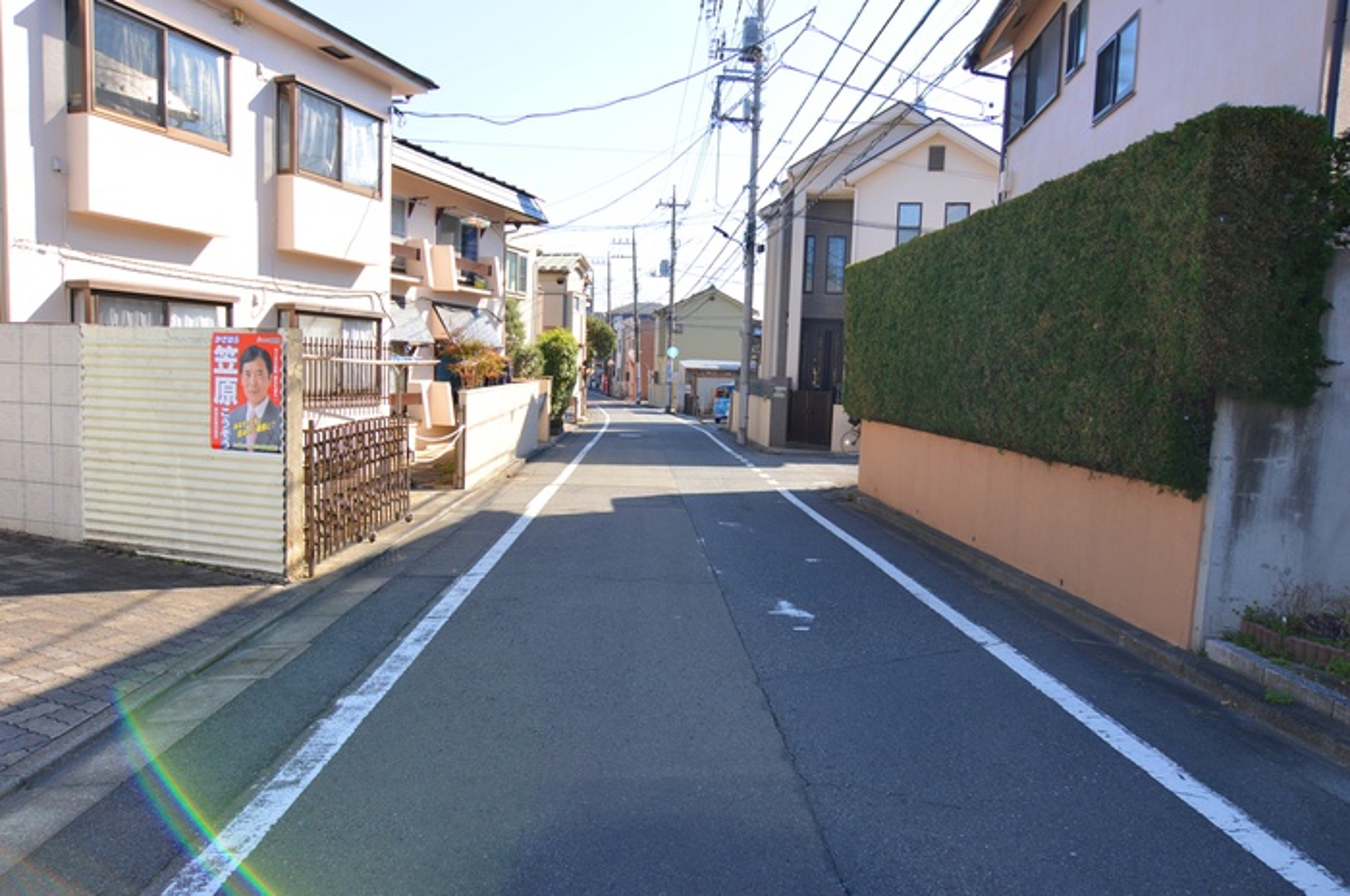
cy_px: 448
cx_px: 675
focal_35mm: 22
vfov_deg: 56.0
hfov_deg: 77.4
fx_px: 843
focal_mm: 15
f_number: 7.1
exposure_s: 1/200
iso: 100
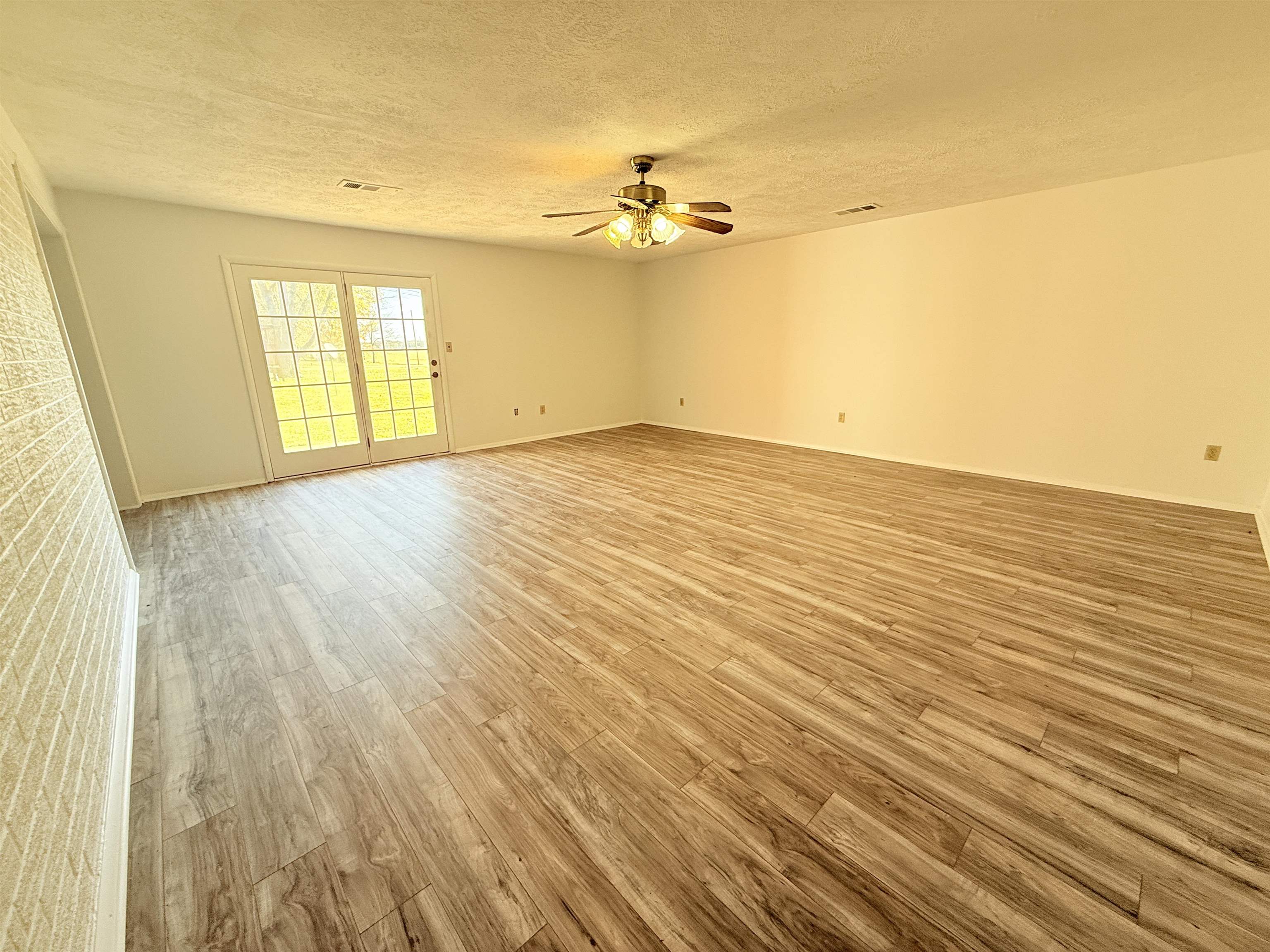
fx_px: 514
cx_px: 635
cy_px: 476
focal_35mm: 14
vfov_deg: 85.7
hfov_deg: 102.1
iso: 125
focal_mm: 2.22
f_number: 2.2
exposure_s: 1/99
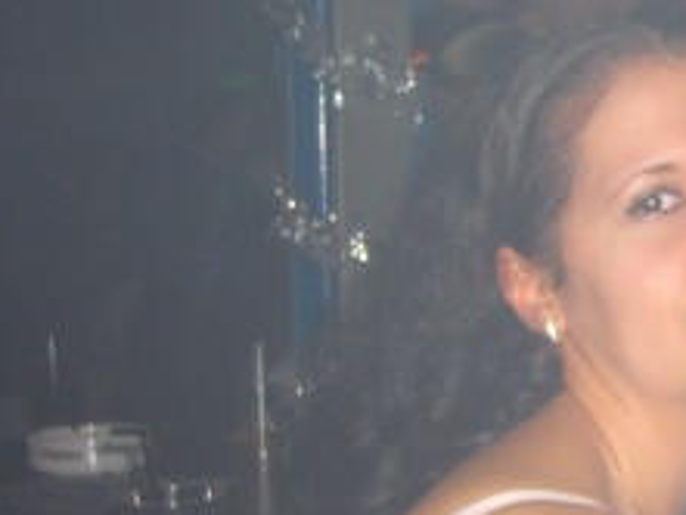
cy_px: 351
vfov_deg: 14.4
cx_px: 903
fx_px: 2042
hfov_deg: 17.8
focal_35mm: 103
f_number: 2.8
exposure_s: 1/60
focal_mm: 7.9
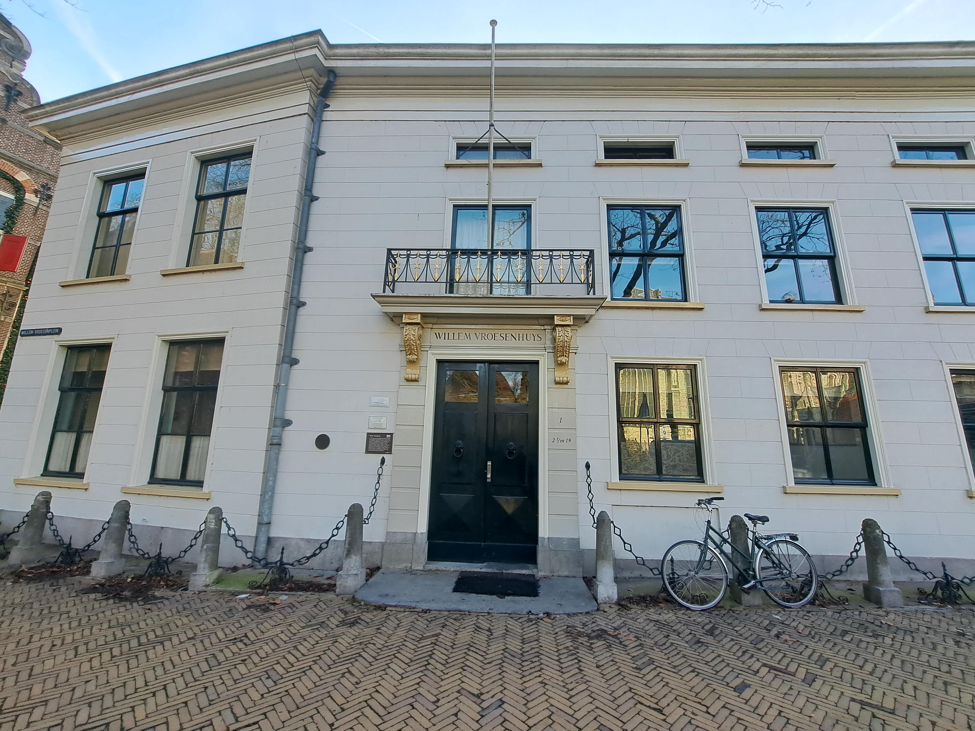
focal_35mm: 13
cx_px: 488
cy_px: 366
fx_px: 366
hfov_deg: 106.2
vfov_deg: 89.9
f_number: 2.2
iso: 50
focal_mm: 1.7
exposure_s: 1/220
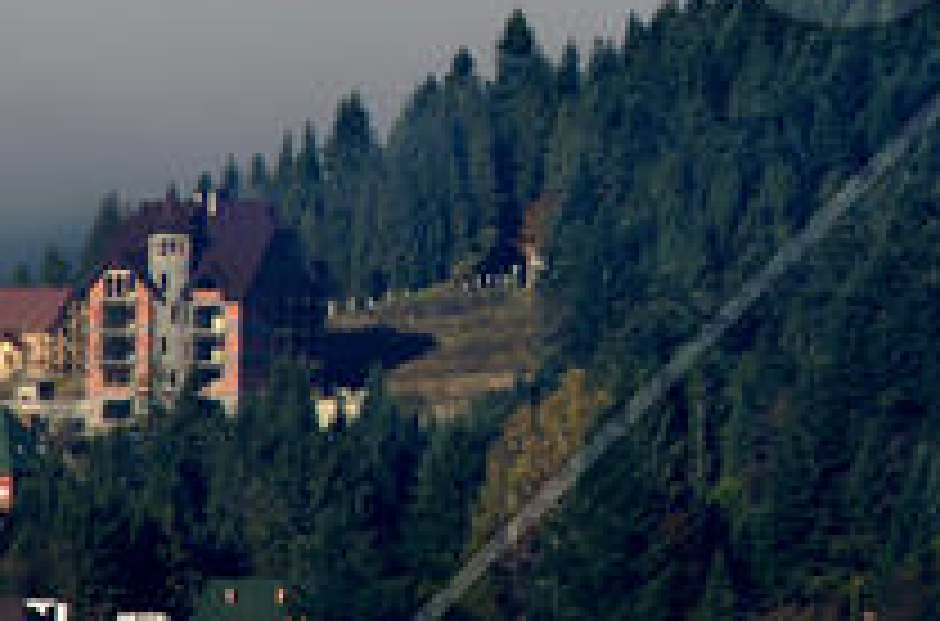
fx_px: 16062
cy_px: -162
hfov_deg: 3.3
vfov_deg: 2.2
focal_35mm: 617
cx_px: 1201
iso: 100
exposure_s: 1/125
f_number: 11
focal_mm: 98
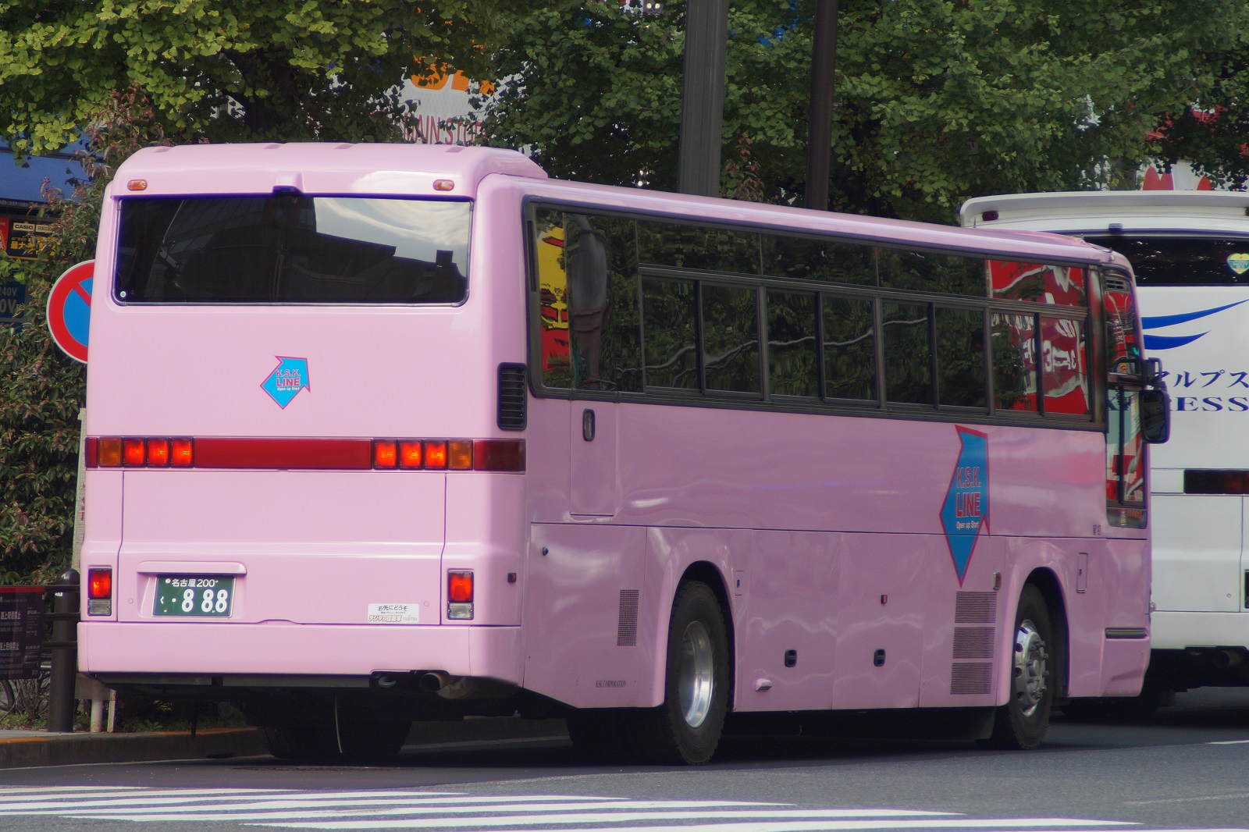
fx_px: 7804
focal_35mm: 225
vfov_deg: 6.1
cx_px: 624
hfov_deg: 9.2
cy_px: 416
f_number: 5.6
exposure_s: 1/250
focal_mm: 150
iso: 160
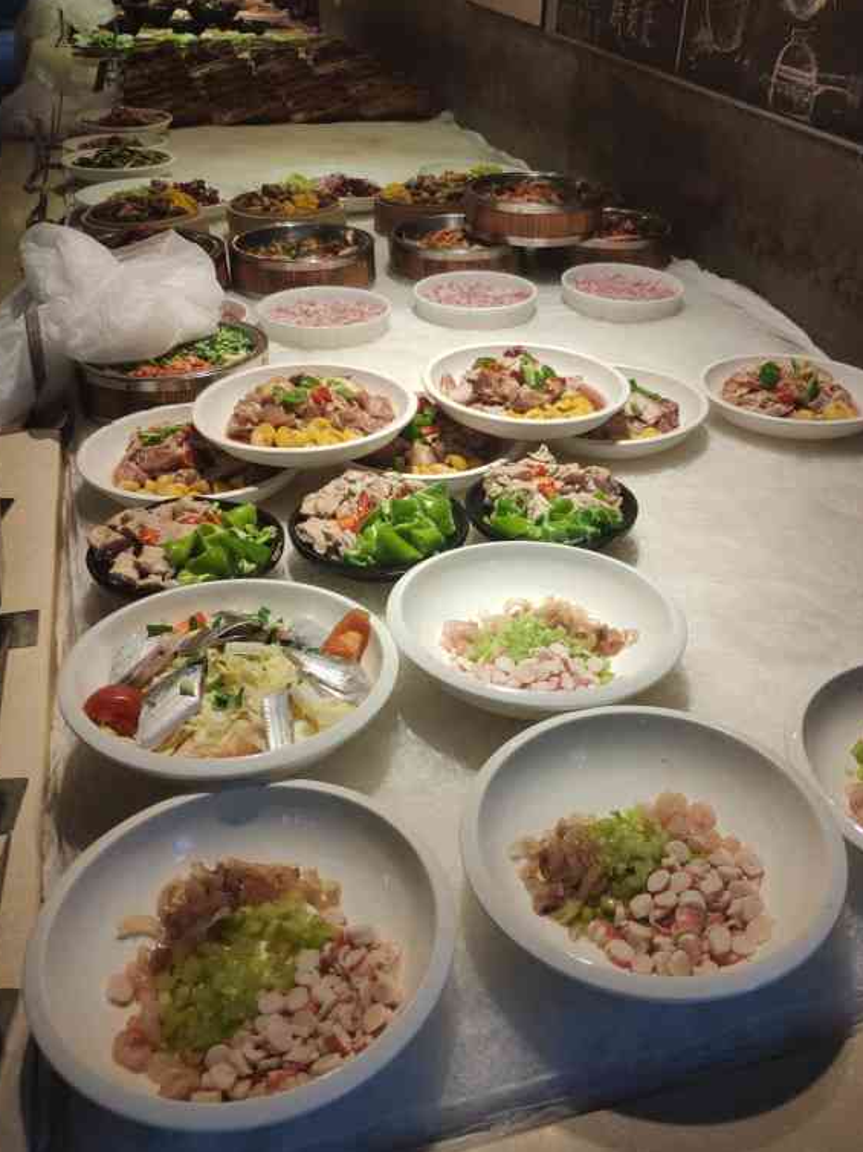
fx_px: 865
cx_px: 487
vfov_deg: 67.3
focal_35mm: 26
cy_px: 552
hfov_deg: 52.9
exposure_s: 1/100
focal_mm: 4.22
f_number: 1.8
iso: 105
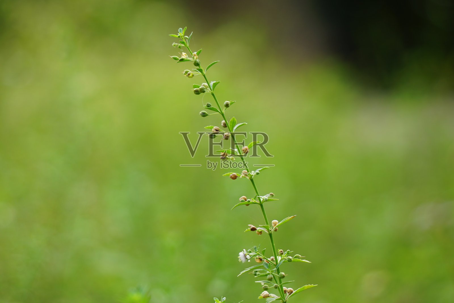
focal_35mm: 198
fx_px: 2497
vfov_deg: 6.9
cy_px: 152
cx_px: 227
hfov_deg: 10.4
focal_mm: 132
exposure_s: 1/250
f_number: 5.6
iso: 100
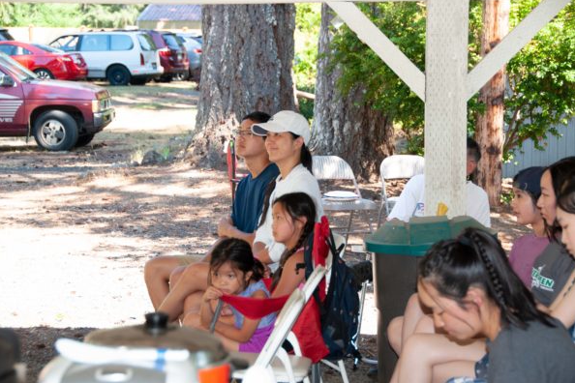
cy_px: 191
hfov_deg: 20.7
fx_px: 1573
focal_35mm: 99
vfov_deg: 13.9
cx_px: 288
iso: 280
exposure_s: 1/200
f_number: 5
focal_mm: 65
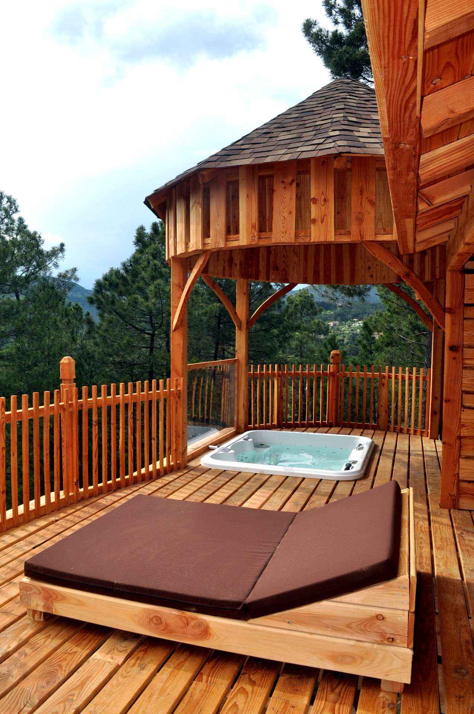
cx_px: 237
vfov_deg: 67.4
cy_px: 357
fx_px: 535
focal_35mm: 27
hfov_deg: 47.8
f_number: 10
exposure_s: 1/200
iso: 200
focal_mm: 18
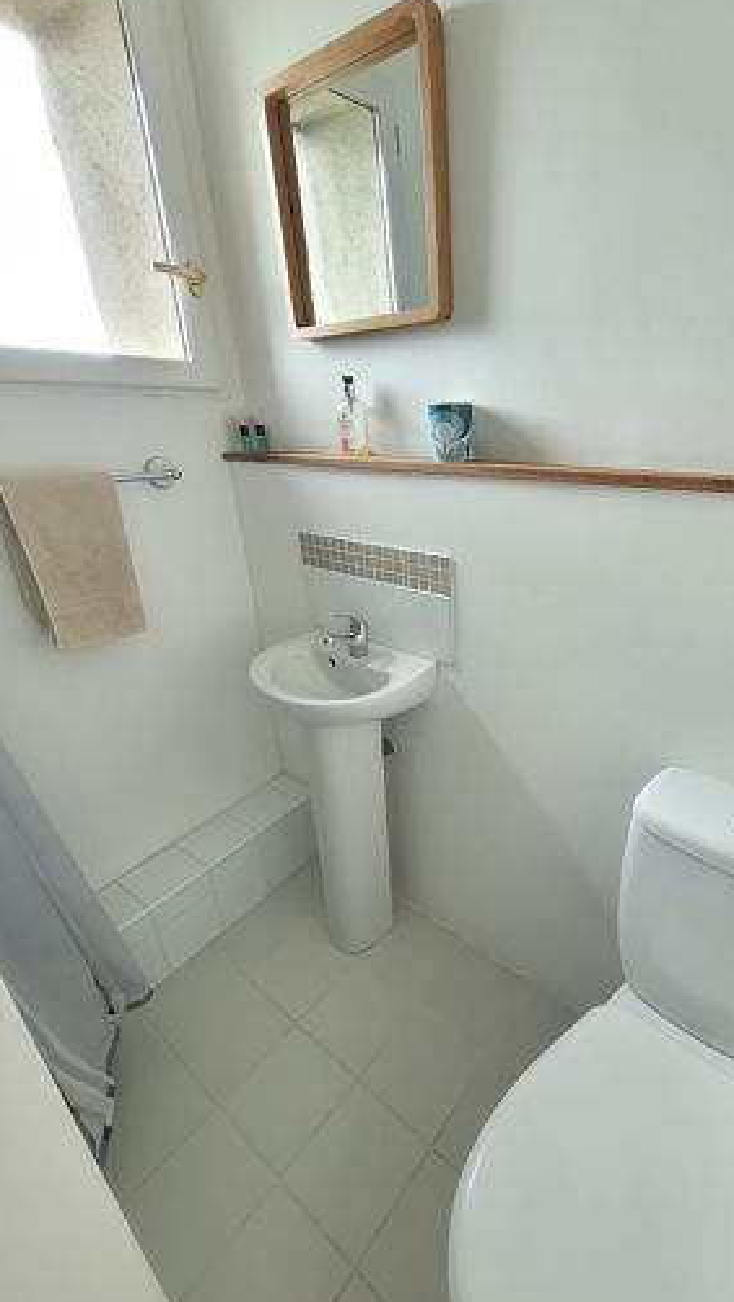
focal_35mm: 15
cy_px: 654
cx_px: 473
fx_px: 518
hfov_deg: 69.1
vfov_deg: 103.0
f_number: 2.2
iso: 80
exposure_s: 1/50
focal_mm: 1.74
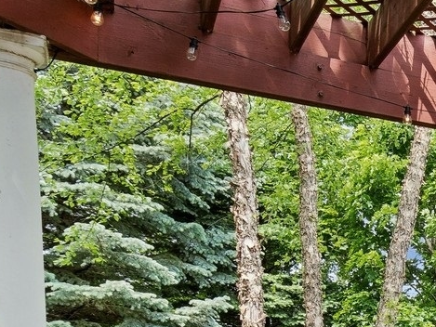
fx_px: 743
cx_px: 704
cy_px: 386
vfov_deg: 22.9
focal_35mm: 59
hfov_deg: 23.6
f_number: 8
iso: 250
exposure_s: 1/80
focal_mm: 12
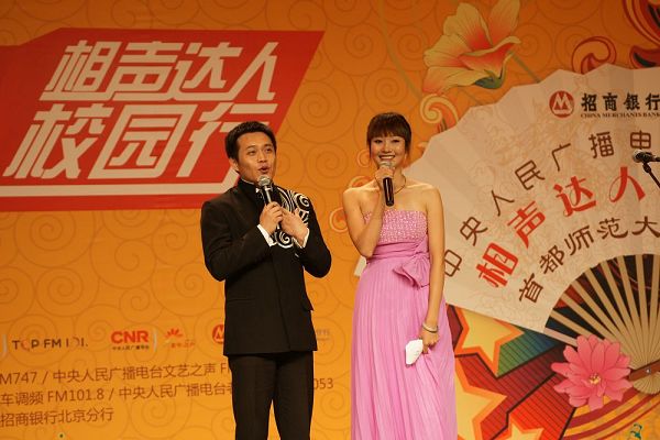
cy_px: 220
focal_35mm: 135
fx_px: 2475
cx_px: 330
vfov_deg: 10.2
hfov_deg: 15.2
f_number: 5.6
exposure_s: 1/160
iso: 500
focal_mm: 135
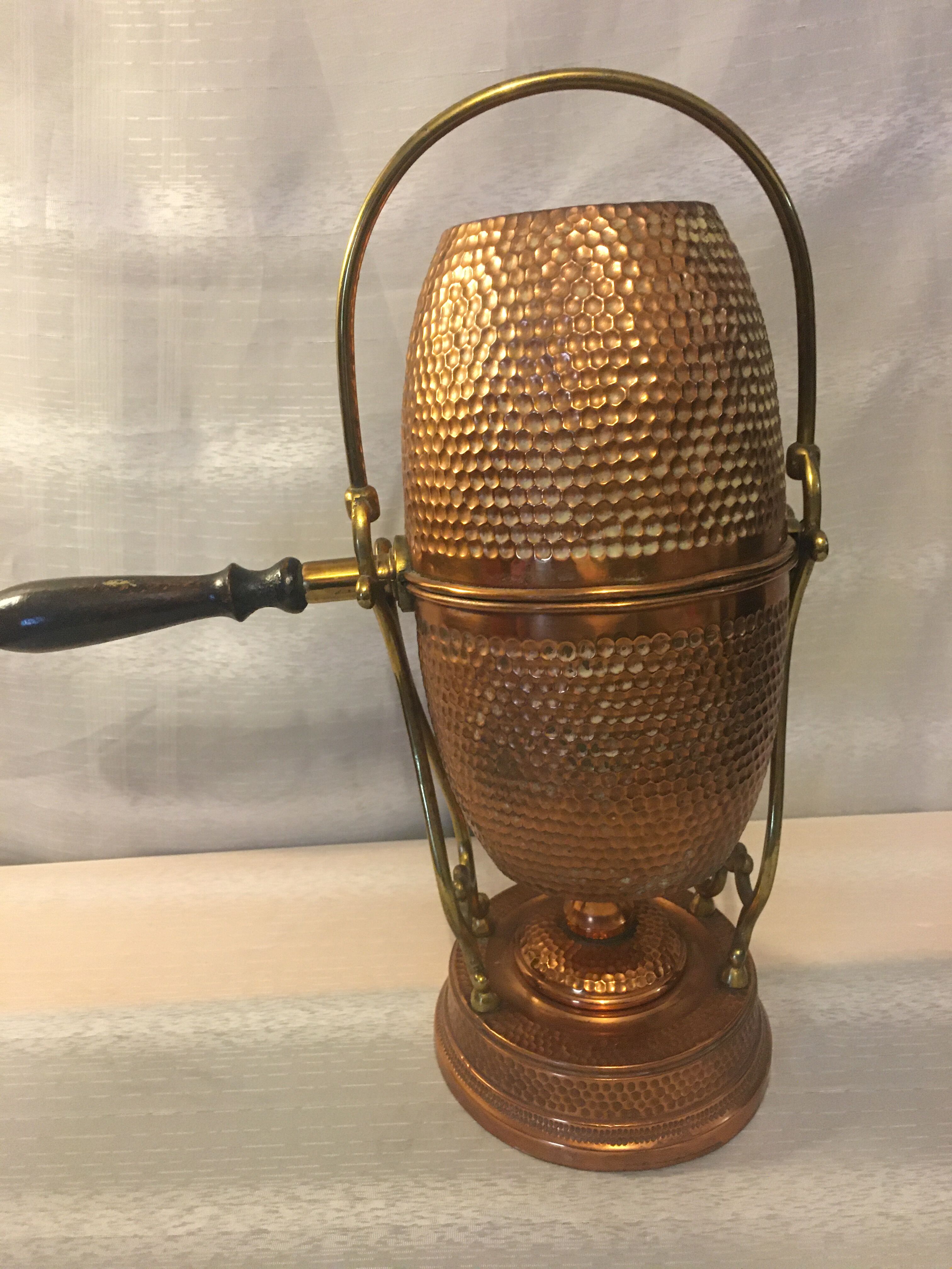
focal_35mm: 29
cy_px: 634
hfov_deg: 48.2
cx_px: 476
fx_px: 1063
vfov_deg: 61.7
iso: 250
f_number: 2.2
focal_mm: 4.15
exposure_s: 1/17
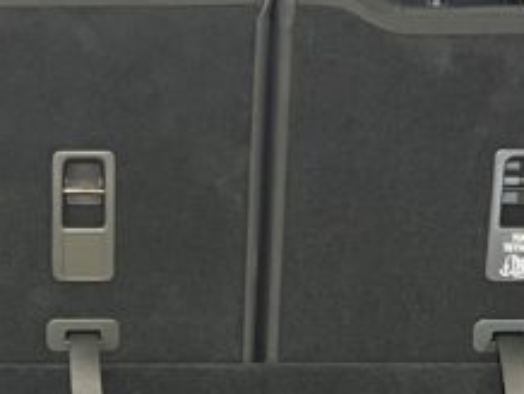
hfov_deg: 15.9
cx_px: 53
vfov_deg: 12.2
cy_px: 209
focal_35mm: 122
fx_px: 1849
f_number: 1.5
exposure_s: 1/33
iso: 500
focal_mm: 5.7
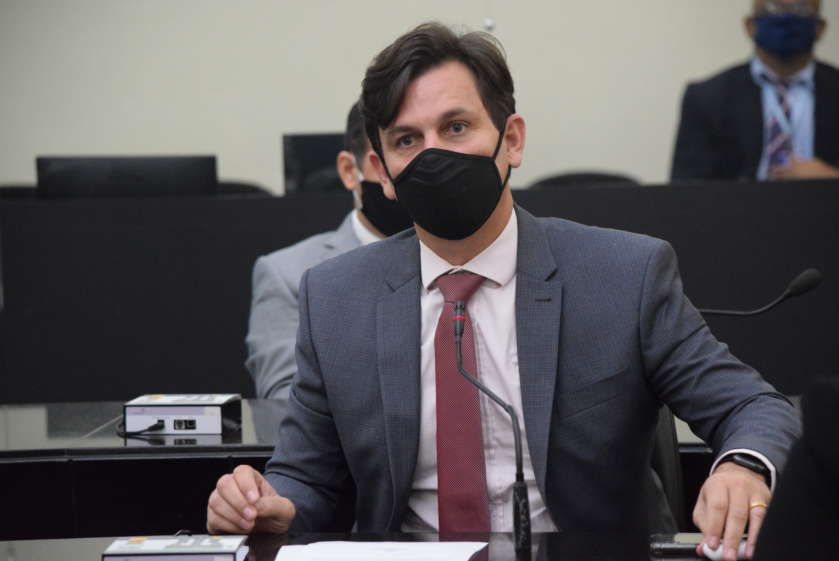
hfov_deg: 12.4
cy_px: 280
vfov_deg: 8.3
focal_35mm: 165
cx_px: 420
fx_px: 3848
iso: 5000
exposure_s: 1/125
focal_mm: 110
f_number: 4.8
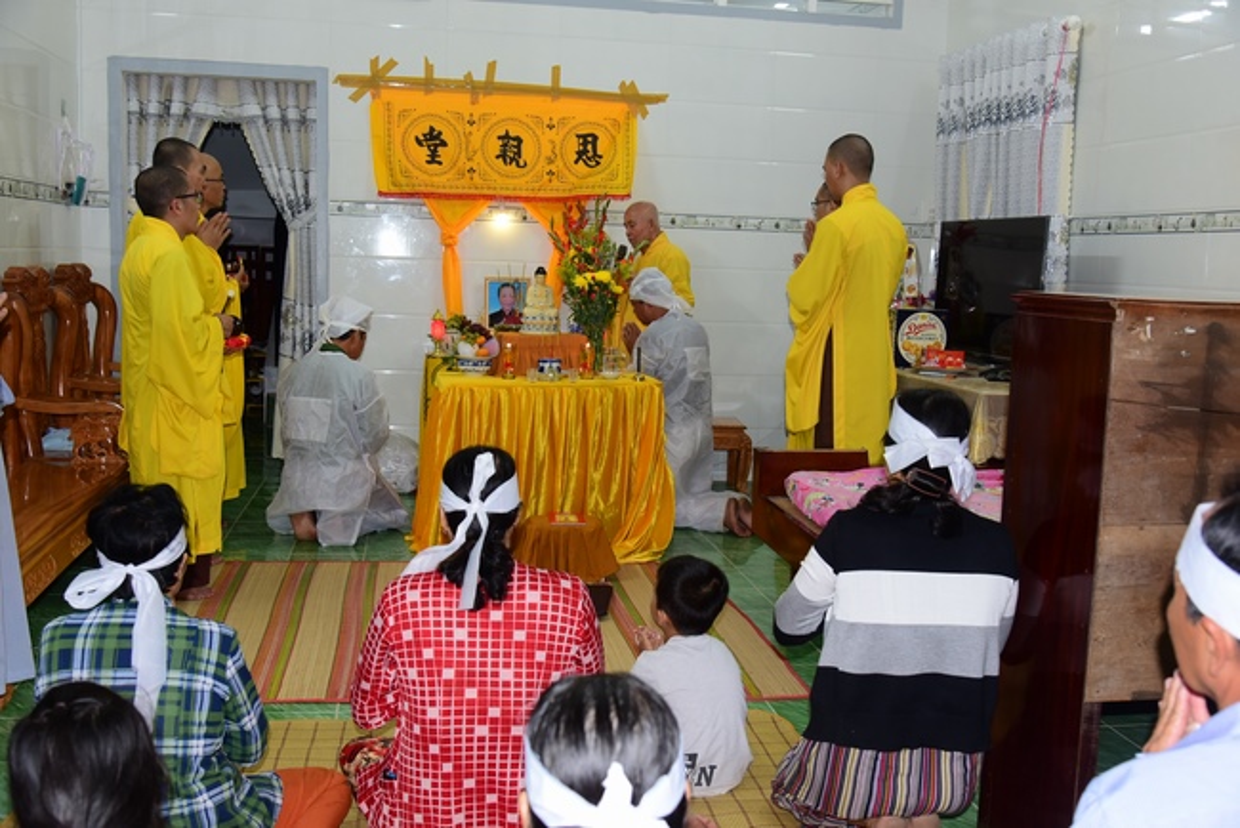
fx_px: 1206
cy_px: 414
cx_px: 620
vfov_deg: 37.9
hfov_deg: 54.4
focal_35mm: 35
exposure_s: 1/50
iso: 1000
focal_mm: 35
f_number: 5
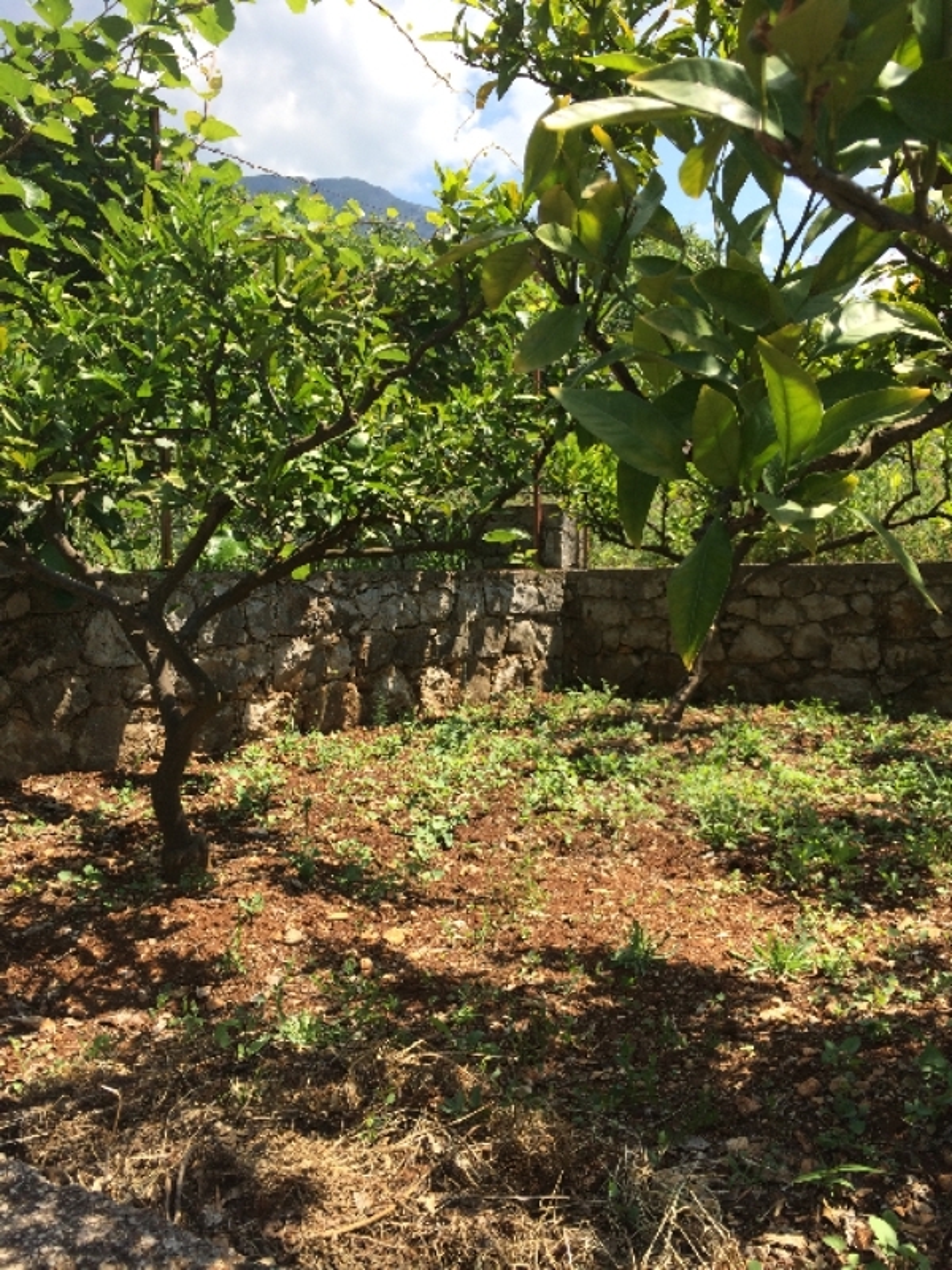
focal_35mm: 30
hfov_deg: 46.8
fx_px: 1100
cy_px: 635
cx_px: 476
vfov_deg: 60.0
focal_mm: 4.12
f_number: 2.2
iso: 32
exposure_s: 1/1109
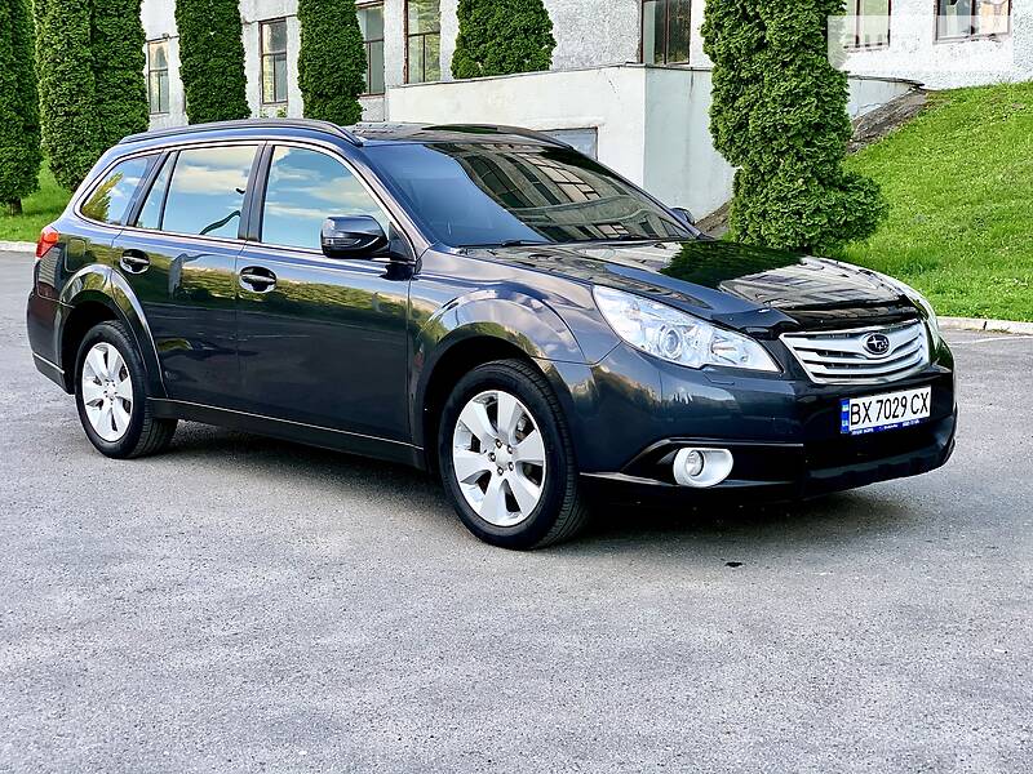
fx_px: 1552
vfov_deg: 28.0
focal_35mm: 52
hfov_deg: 36.8
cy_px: 387
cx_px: 516
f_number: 2.4
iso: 25
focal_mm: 6
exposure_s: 1/122
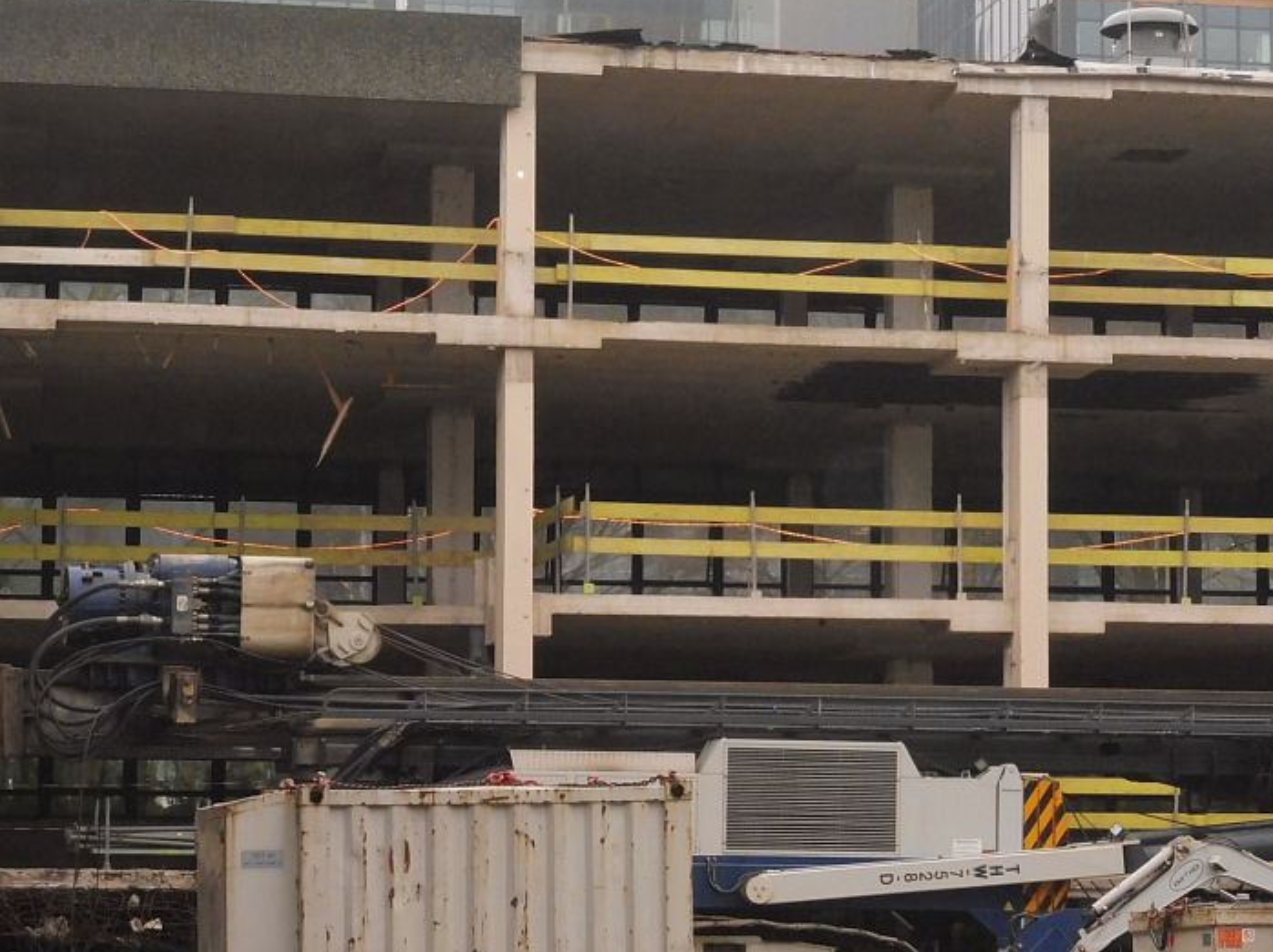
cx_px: 817
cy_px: 526
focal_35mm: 110
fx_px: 4041
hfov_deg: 17.9
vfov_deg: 13.4
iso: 400
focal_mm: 13.3
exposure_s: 1/100
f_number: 5
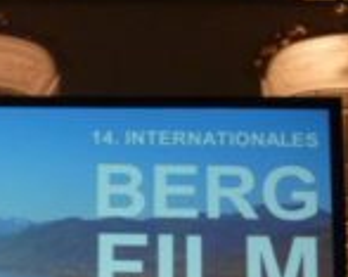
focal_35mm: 133
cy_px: 329
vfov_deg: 11.4
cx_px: -83
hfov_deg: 14.0
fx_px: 1367
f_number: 3.6
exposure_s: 1/20
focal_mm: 8.9
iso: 400
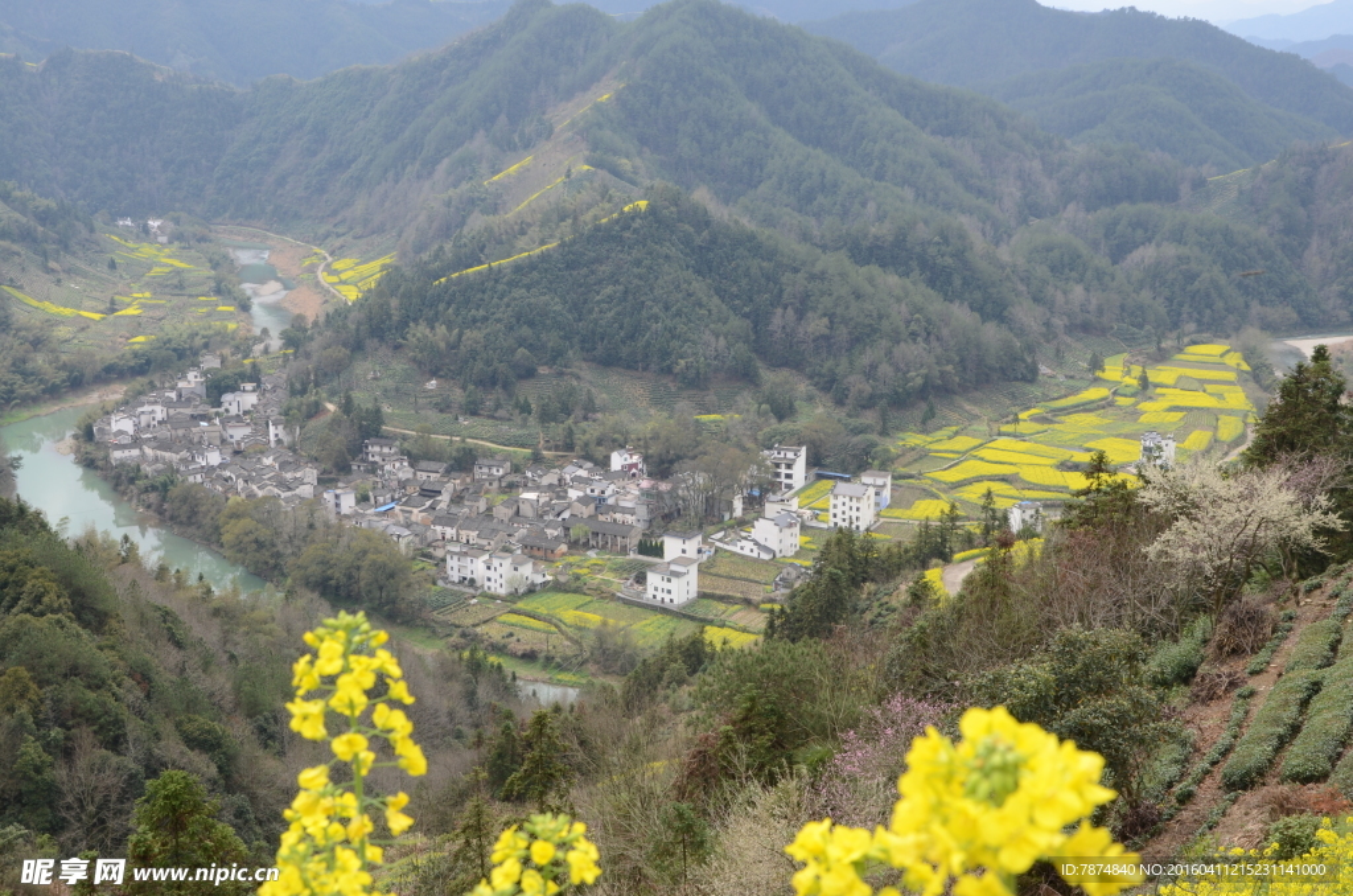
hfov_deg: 43.7
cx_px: 676
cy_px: 448
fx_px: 1688
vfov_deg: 29.7
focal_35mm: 45
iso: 125
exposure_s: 1/60
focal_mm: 30
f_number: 11
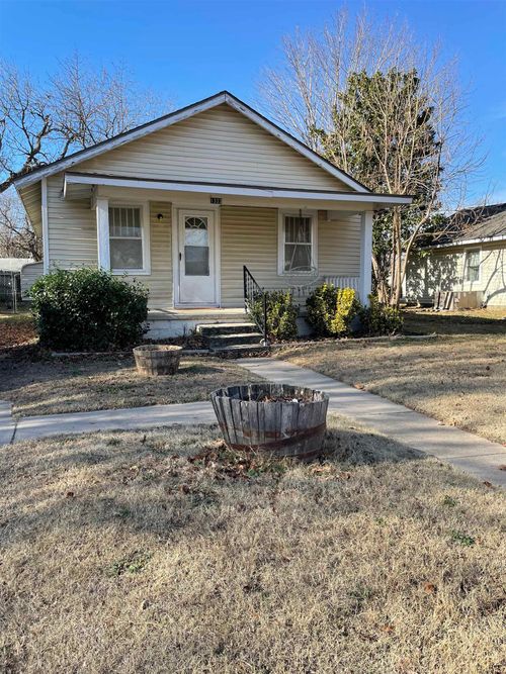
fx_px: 507
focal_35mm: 26
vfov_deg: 67.3
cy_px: 337
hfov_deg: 53.0
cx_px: 253
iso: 32
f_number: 1.6
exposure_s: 1/1033
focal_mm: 4.2
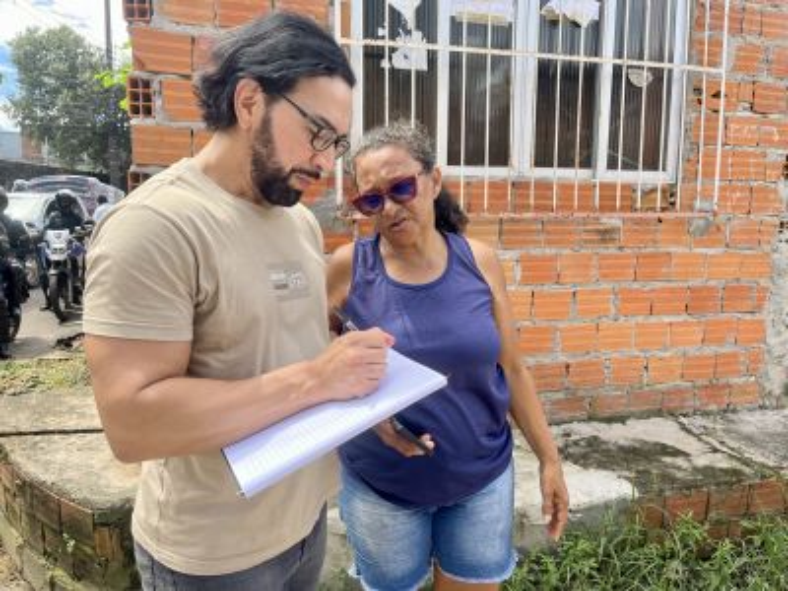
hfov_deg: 67.3
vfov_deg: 53.1
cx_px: 394
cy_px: 296
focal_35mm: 26
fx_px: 592
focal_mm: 5.1
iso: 50
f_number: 1.6
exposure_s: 1/649
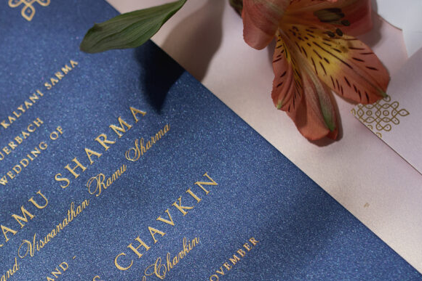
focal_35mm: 106
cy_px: 213
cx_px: 86
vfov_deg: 12.9
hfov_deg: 19.1
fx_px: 1243
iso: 100
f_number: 4
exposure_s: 1/125
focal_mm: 40
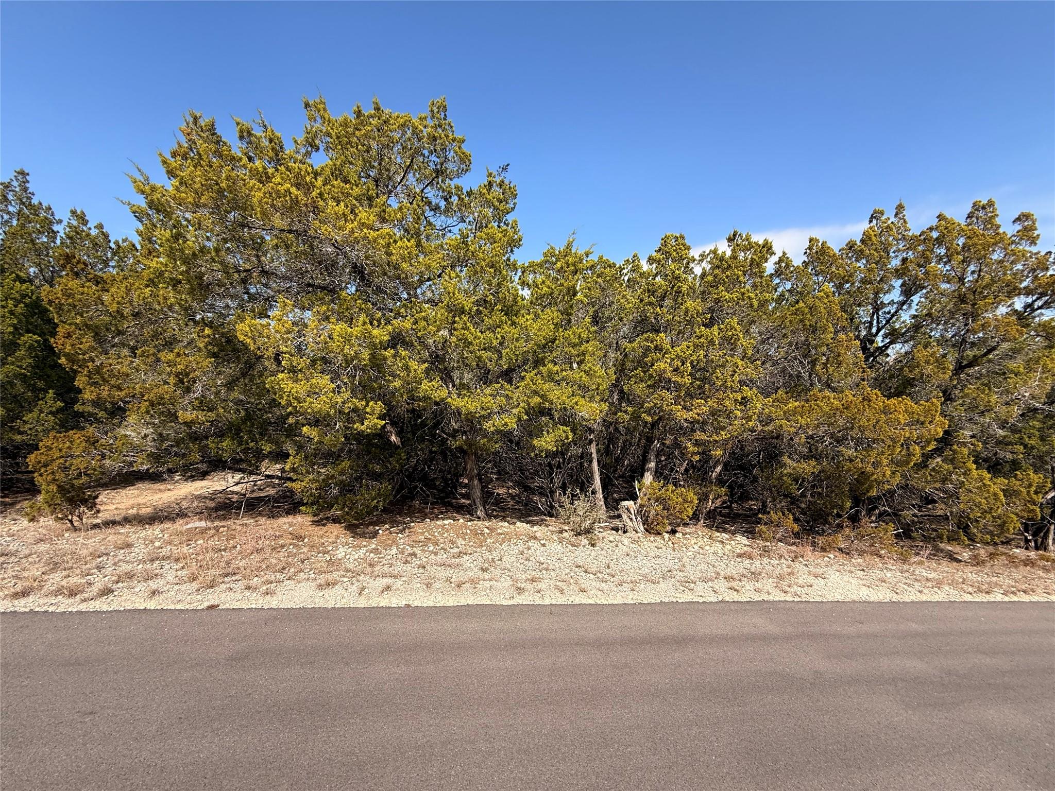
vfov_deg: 85.7
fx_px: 427
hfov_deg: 102.1
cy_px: 396
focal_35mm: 14
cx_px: 528
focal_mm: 2.22
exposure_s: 1/1033
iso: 50
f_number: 2.2
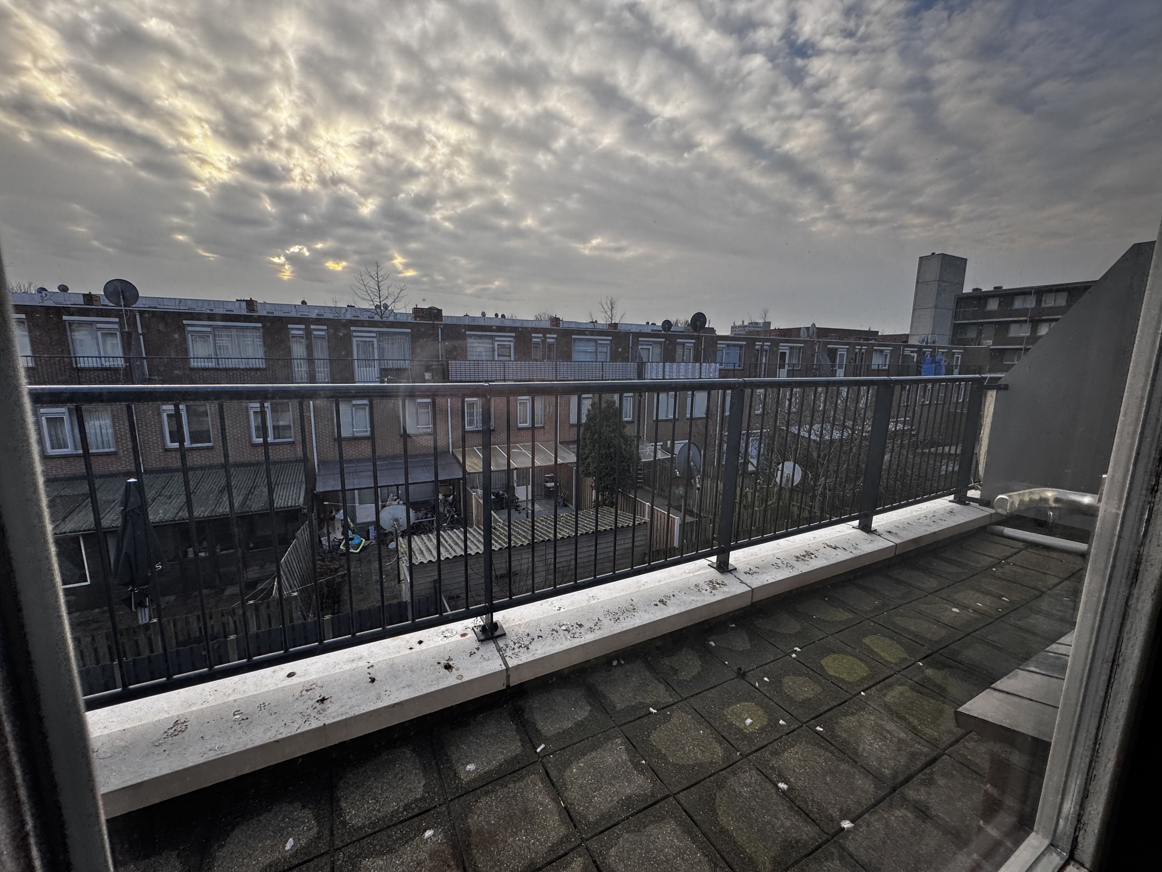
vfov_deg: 85.7
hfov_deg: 102.1
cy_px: 436
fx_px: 470
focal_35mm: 14
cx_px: 581
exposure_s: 1/245
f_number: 2.2
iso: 40
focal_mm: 2.22
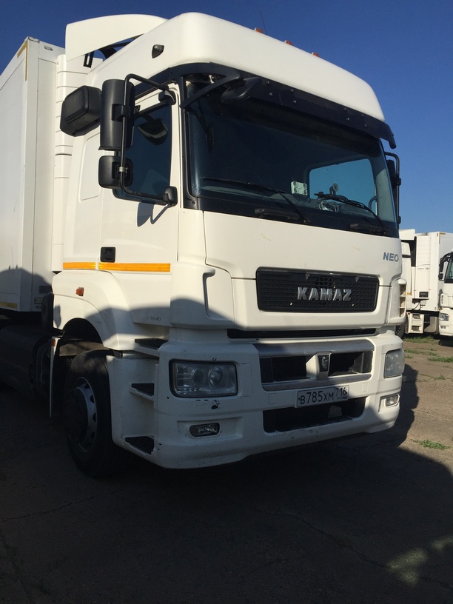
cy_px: 302
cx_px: 226
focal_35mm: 29
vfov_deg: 61.7
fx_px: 506
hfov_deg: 48.2
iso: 32
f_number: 2.2
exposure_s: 1/4950
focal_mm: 4.15
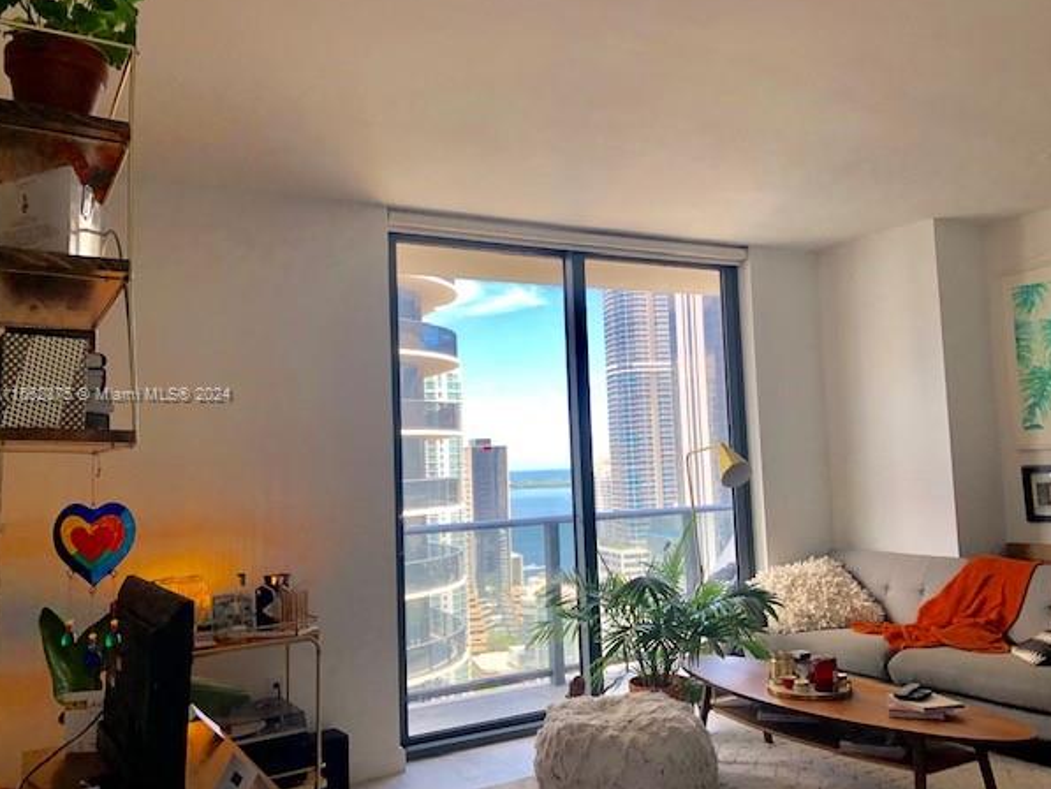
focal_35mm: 30
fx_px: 911
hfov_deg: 59.9
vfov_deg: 46.8
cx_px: 551
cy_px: 396
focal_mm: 4
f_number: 1.8
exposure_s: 1/120
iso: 40
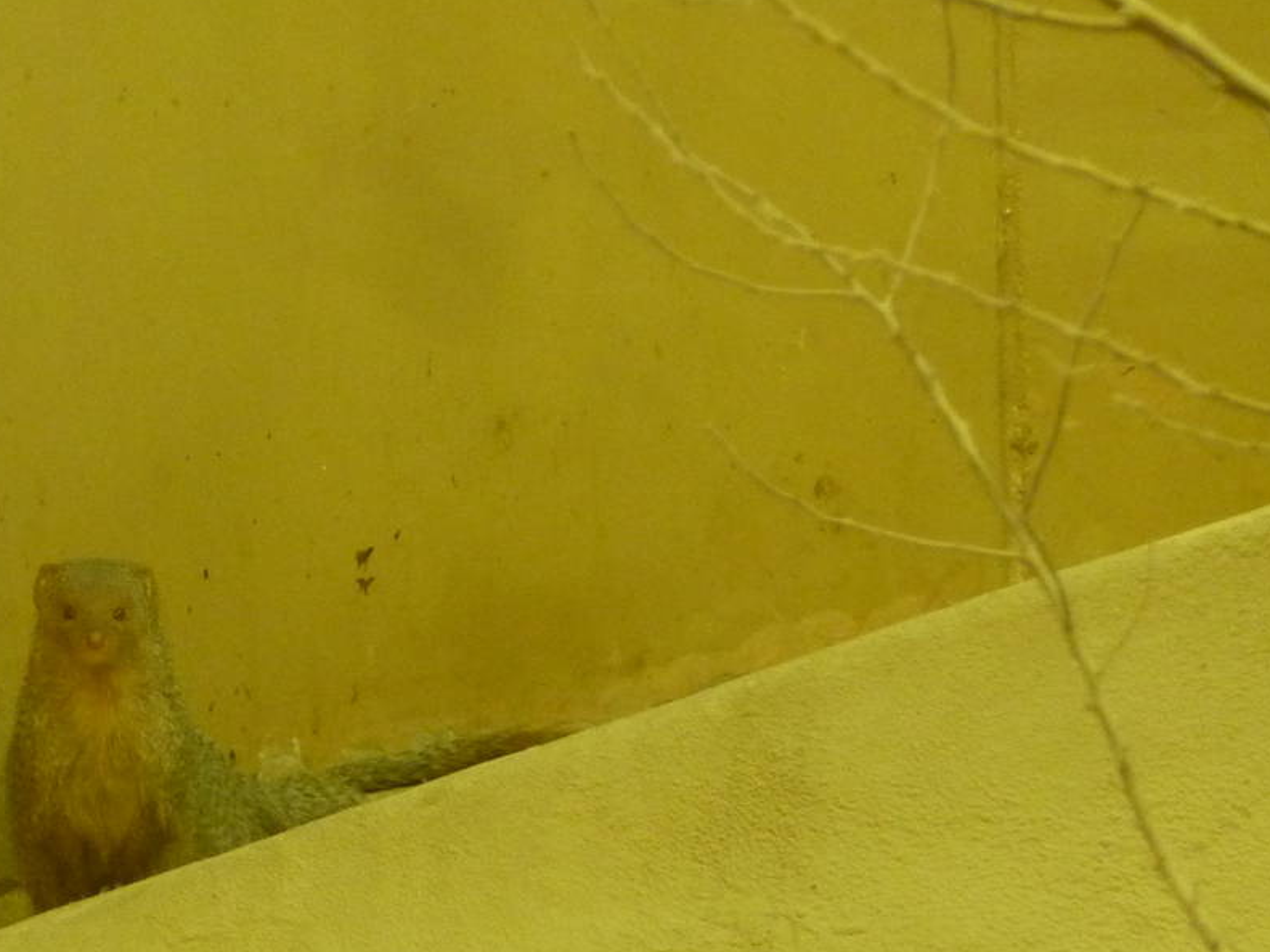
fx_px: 22266
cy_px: 711
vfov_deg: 2.4
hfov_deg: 3.3
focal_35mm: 607
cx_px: 108
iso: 400
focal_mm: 49.2
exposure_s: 1/30
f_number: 4.9
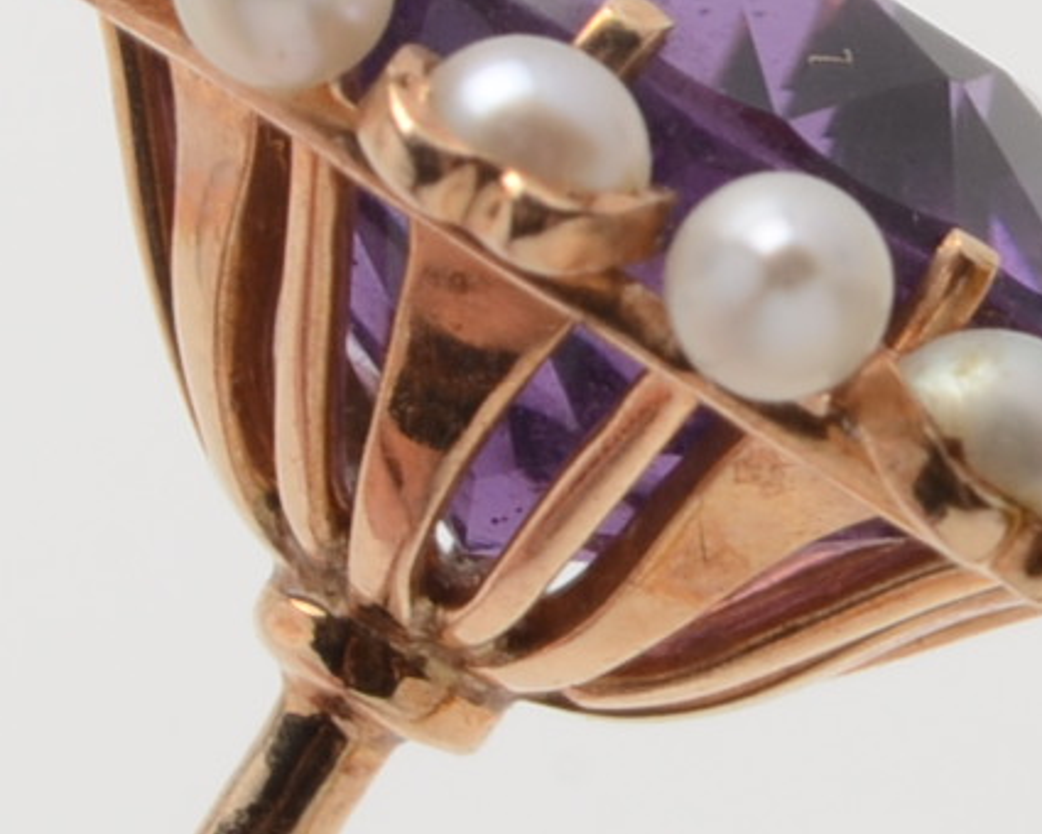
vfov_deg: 3.5
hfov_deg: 4.3
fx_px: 13807
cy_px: 343
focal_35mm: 448
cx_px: 978
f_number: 18
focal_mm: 55
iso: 200
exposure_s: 1/125
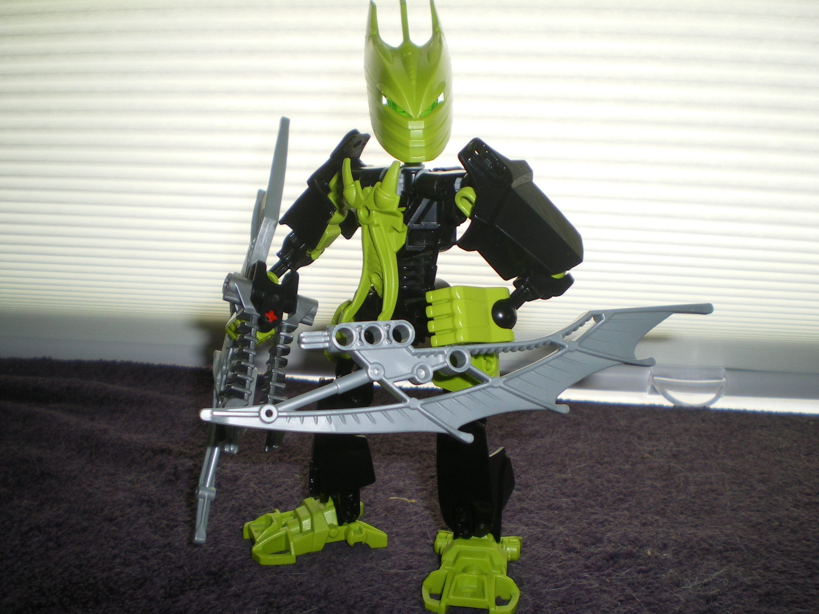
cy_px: 307
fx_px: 899
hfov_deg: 49.0
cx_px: 410
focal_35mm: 38
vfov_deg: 37.7
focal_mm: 6.3
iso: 100
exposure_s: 1/50
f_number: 3.1
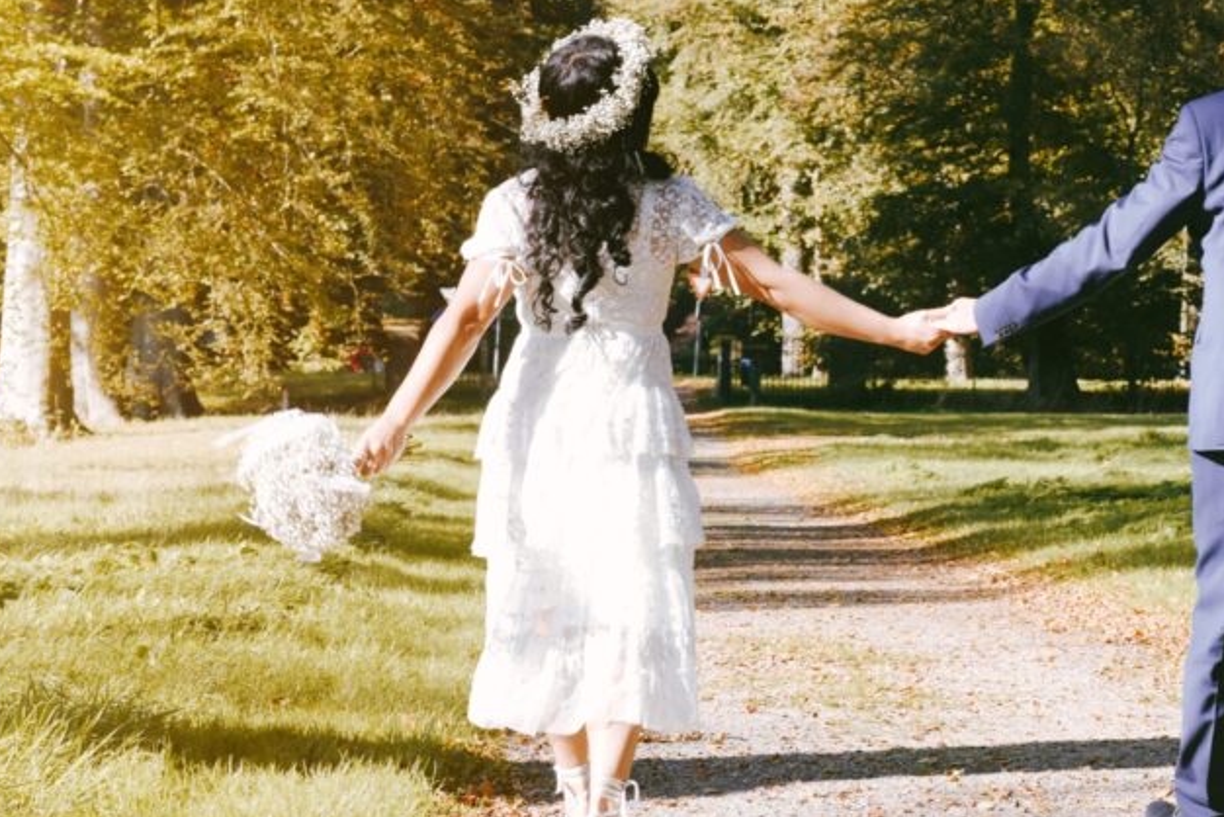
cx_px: 915
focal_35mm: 139
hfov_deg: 14.7
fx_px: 4728
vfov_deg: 9.9
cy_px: 274
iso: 500
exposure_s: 1/400
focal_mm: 85
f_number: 10
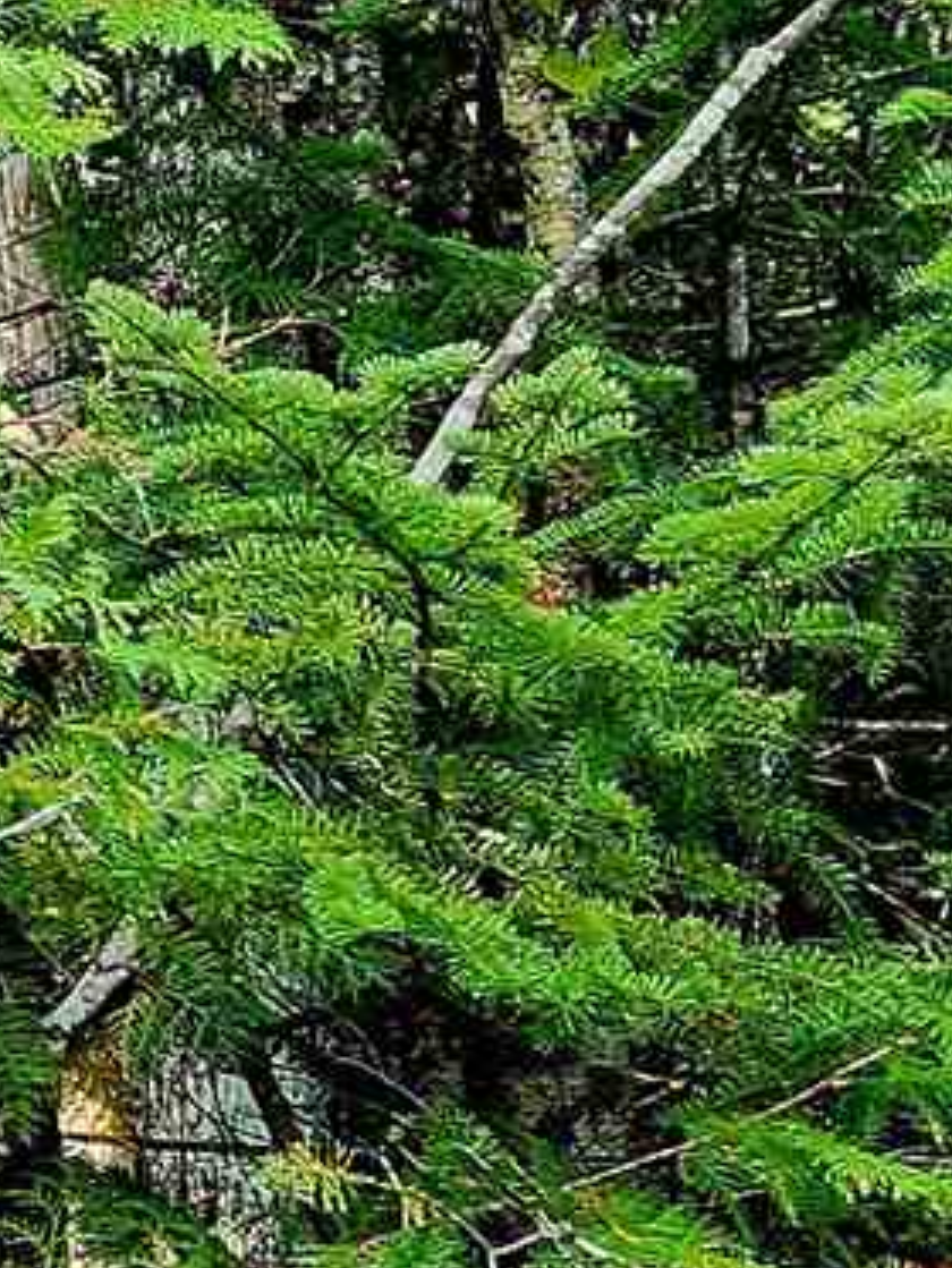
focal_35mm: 142
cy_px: 755
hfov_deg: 10.4
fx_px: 5204
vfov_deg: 13.9
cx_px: 85
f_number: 1.8
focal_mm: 5.4
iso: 40
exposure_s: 1/182
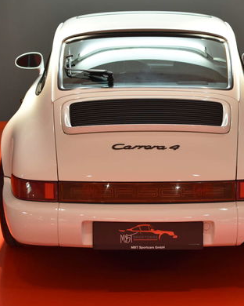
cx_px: 151
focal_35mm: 97
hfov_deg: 15.9
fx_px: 875
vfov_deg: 19.8
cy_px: 135
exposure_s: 1/60
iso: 800
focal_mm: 35
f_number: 2.8
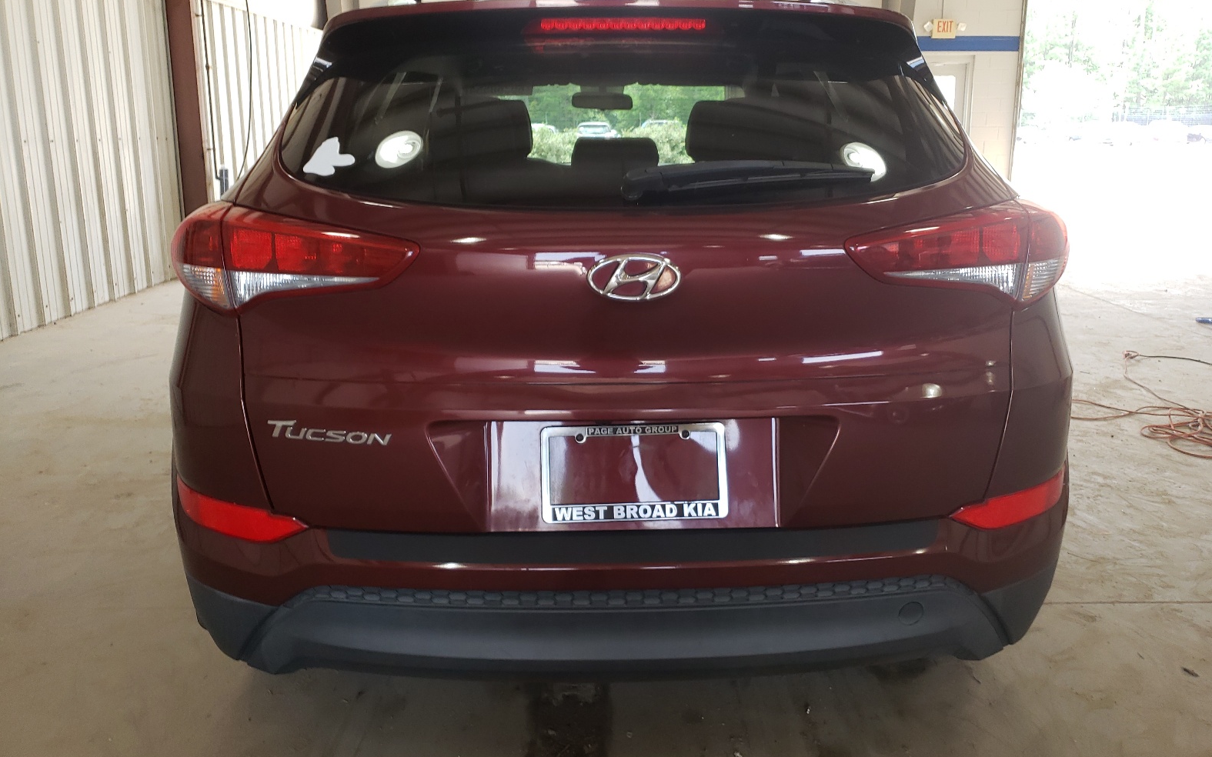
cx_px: 615
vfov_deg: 44.5
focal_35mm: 28
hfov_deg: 66.5
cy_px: 356
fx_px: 925
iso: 67
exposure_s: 1/120
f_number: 1.5
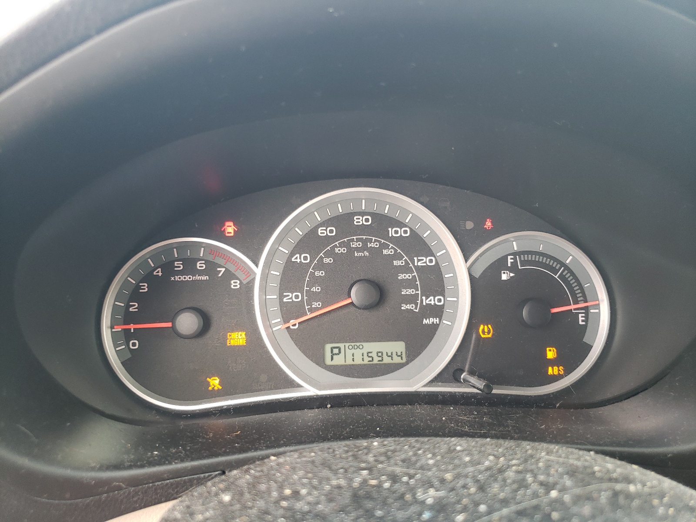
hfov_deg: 67.3
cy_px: 261
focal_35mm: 26
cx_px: 348
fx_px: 523
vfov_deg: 53.1
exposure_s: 1/60.2
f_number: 1.5
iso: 85
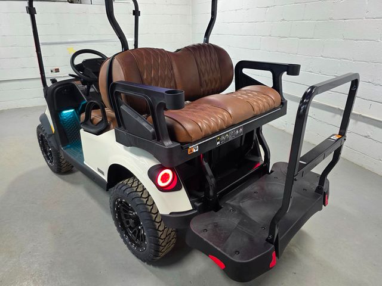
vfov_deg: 58.9
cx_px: 191
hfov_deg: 73.9
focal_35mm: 23
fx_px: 254
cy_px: 143
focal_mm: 6.3
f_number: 1.7
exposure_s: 1/120
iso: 125
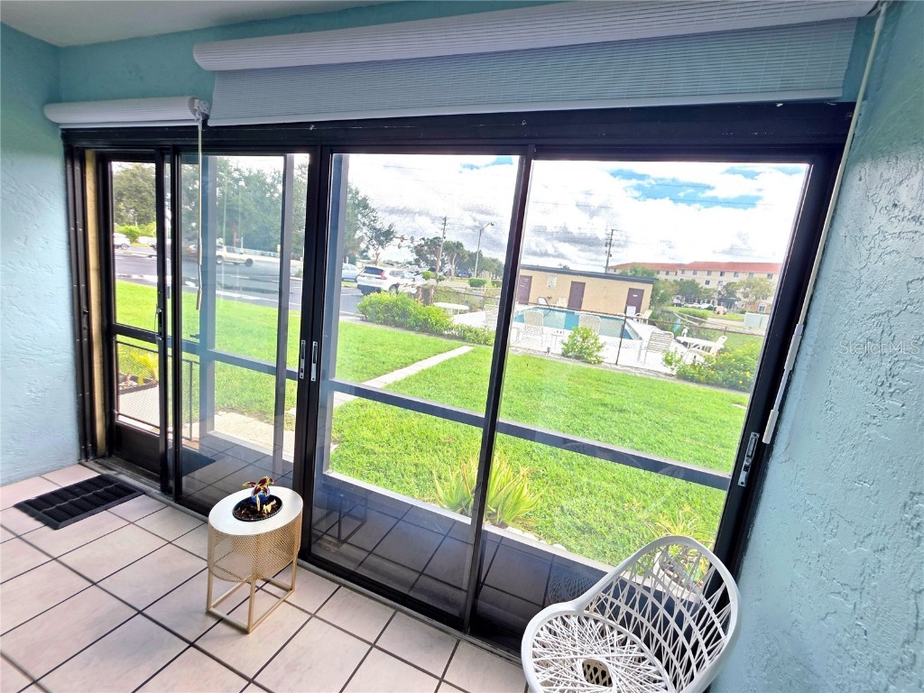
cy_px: 346
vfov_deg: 89.9
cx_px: 462
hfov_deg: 106.2
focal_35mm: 13
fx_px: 347
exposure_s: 1/120
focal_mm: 2.2
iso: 25
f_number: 1.9
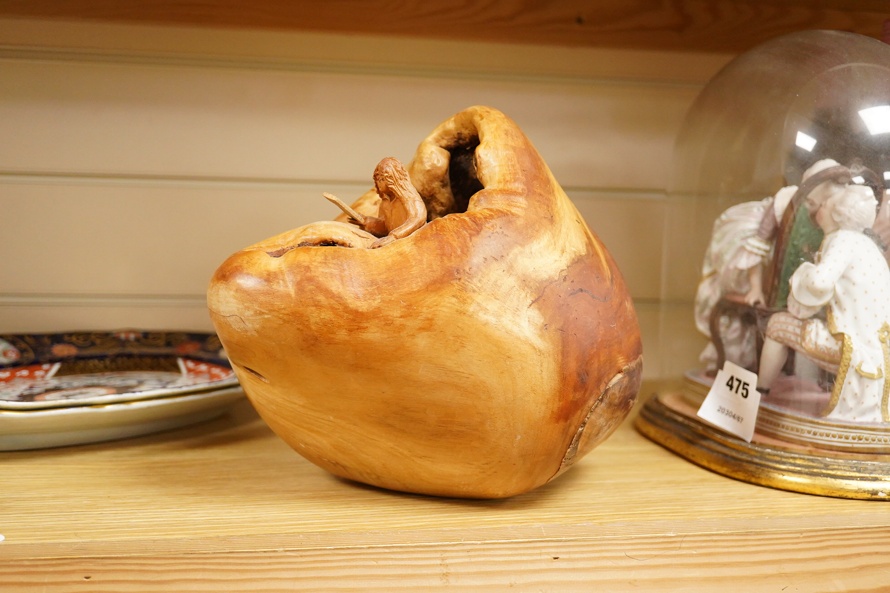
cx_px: 445
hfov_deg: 43.6
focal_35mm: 45
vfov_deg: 29.9
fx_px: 1112
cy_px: 296
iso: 2500
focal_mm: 30
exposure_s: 1/200
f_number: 3.5
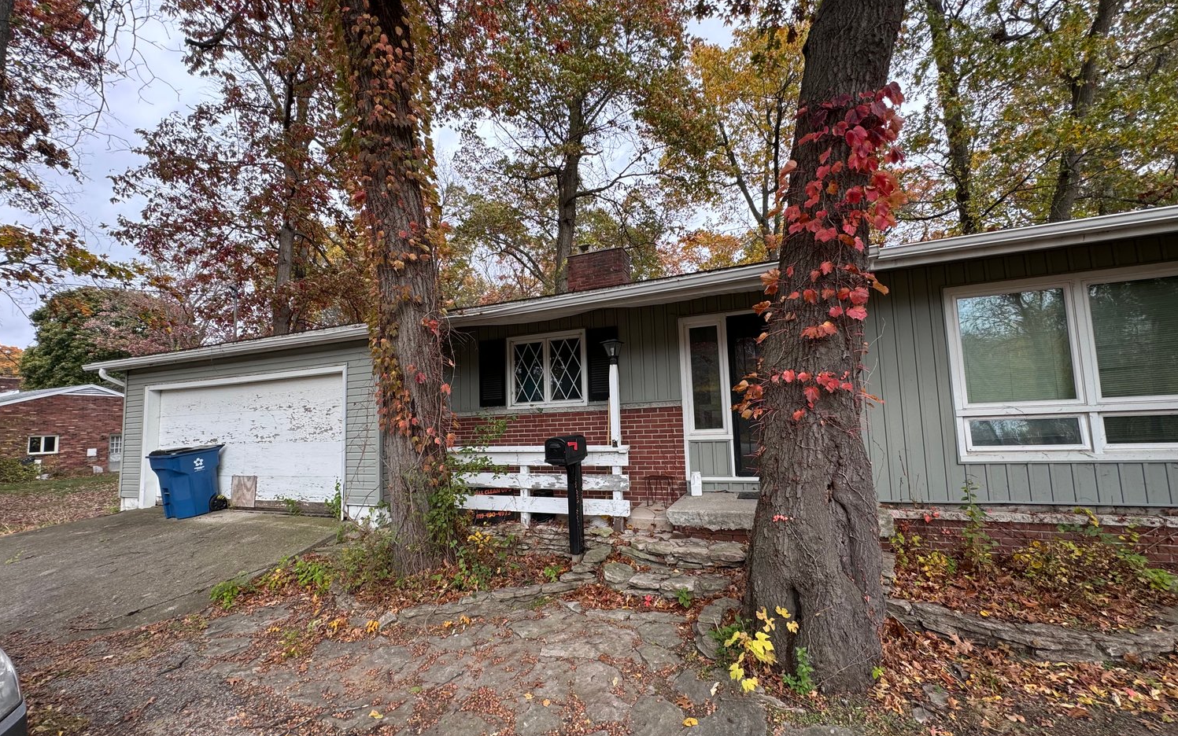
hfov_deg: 101.5
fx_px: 482
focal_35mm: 15
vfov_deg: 74.8
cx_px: 592
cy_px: 386
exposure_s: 1/284
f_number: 2.2
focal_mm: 2.22
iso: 40
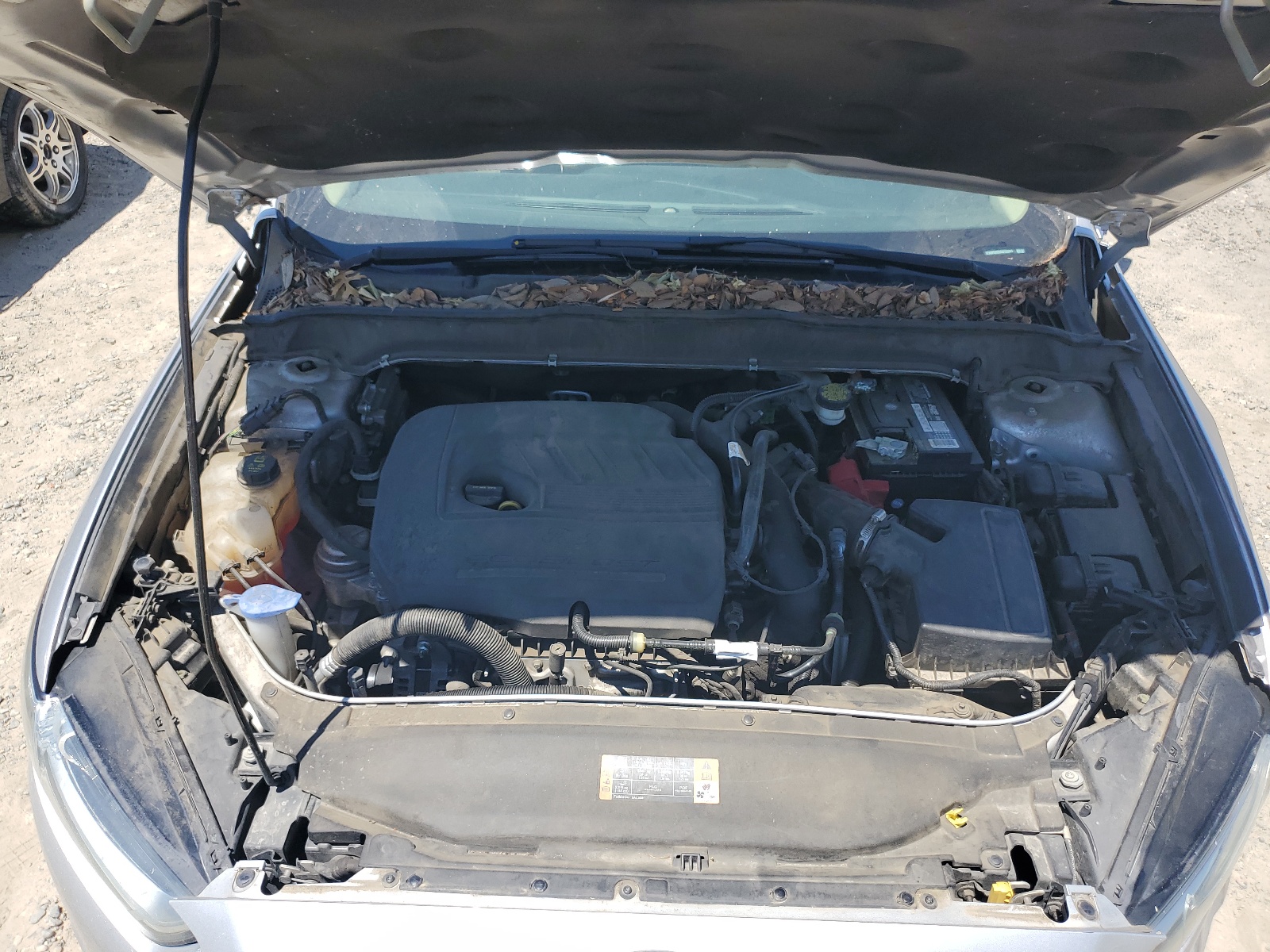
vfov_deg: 53.1
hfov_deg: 67.3
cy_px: 476
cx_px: 635
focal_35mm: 26
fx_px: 954
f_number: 1.5
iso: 50
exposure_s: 1/1667
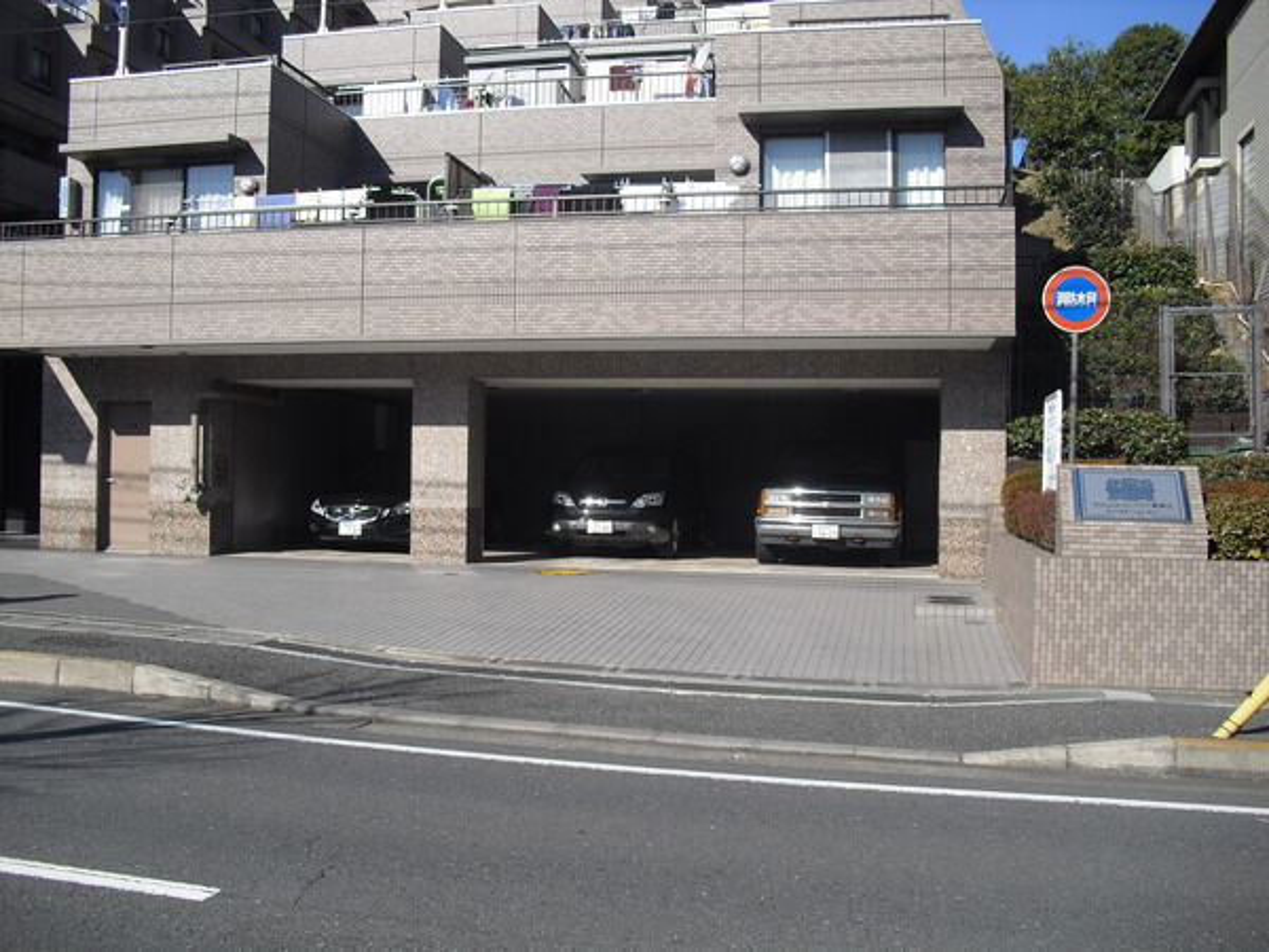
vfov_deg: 39.7
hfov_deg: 51.4
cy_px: 476
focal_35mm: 36
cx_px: 634
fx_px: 1320
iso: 64
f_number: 7.8
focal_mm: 6.3
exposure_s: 1/100
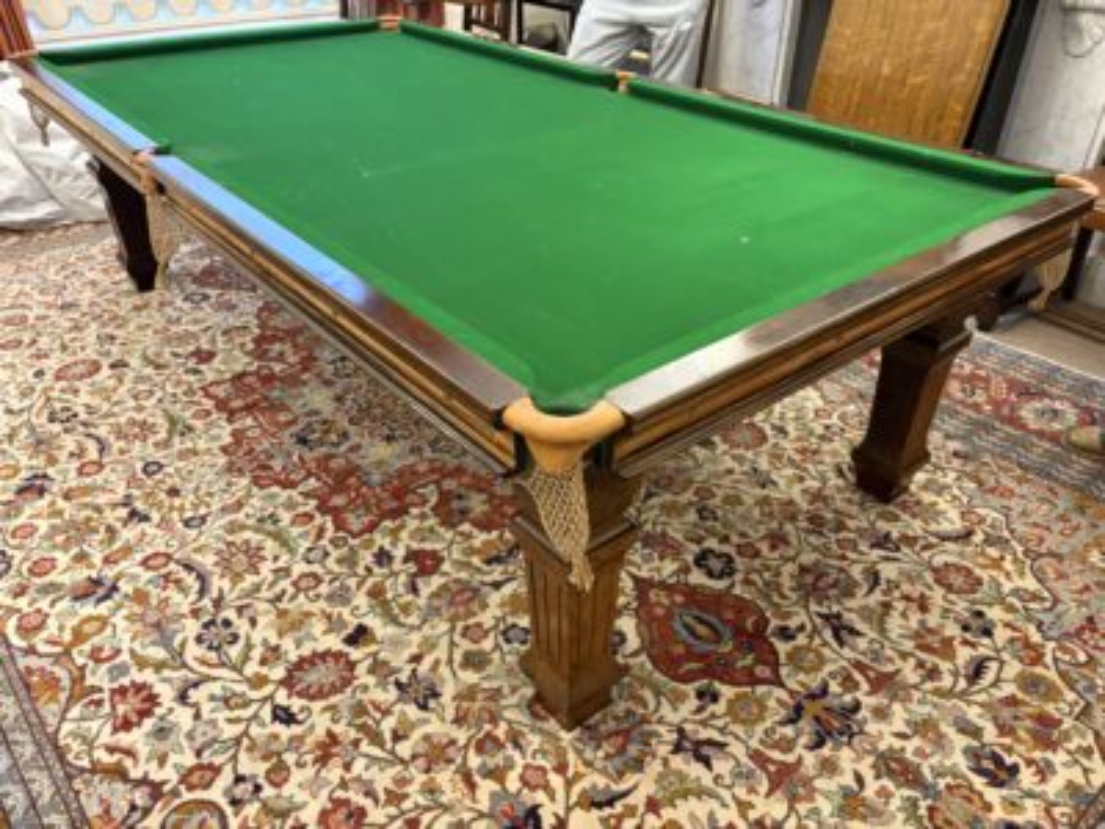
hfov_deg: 67.3
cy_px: 414
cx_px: 552
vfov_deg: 53.1
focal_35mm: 26
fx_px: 830
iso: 400
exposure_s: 1/50
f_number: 1.6
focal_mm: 5.96
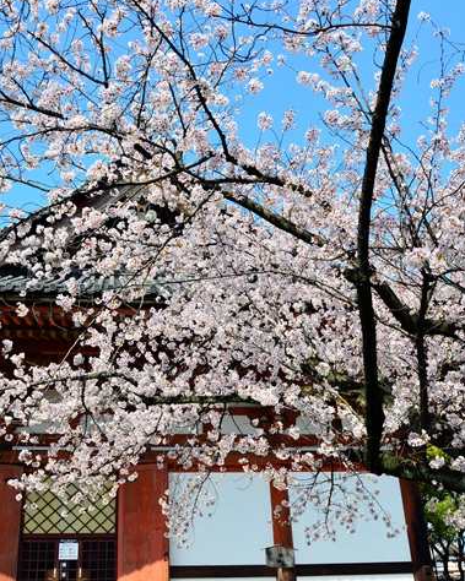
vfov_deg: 47.9
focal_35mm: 38
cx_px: 175
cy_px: 281
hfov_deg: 38.9
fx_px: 654
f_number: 10
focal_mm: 24
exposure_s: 1/400
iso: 400
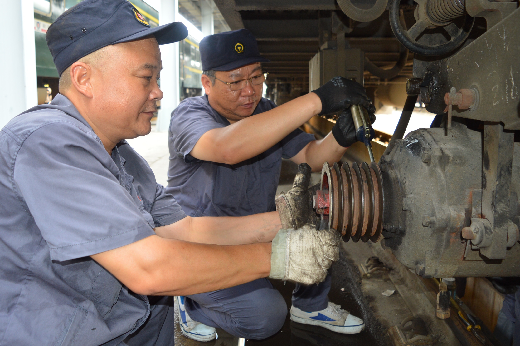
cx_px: 237
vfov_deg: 43.5
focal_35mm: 30
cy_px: 162
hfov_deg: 61.9
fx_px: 433
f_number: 4
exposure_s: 1/80
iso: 400
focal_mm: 18
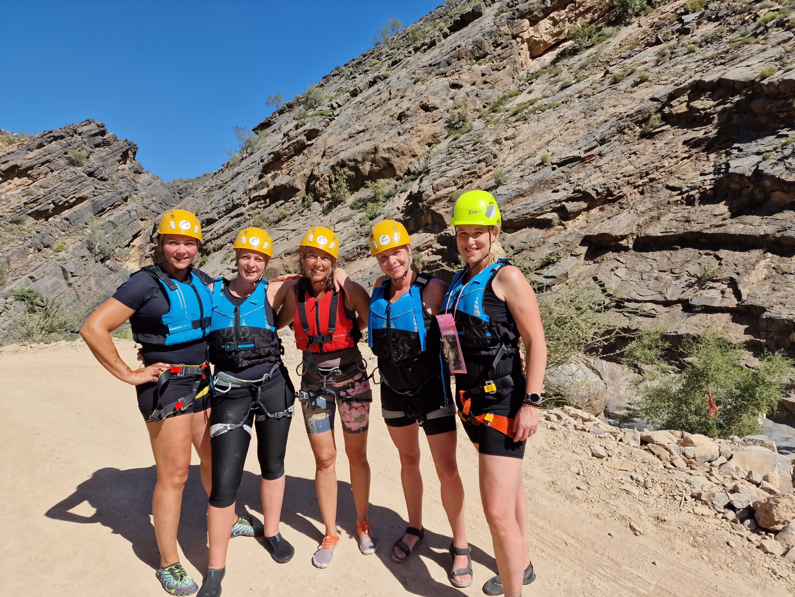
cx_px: 398
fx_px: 528
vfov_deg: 58.9
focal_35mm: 23
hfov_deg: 73.9
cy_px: 298
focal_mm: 6.4
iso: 50
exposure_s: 1/2096
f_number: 1.8
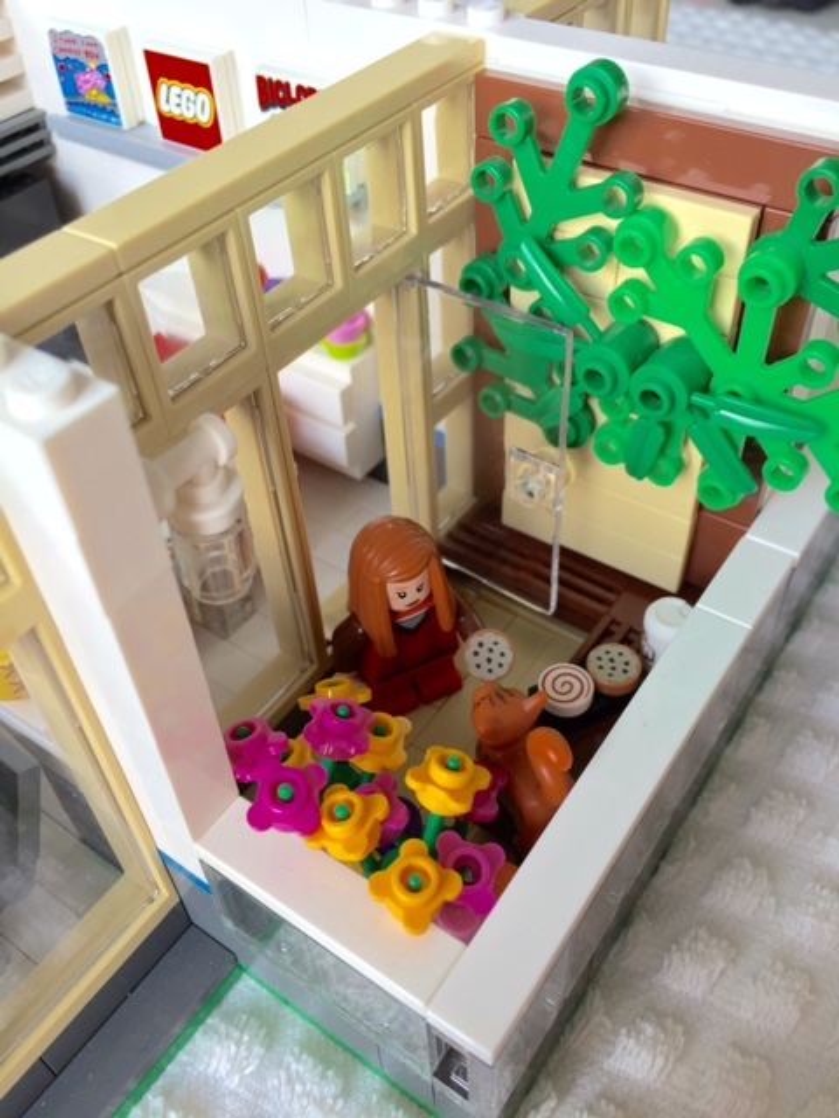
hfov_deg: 48.2
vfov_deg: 61.7
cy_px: 559
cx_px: 420
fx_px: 937
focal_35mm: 29
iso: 32
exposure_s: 1/60
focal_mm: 4.15
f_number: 2.2
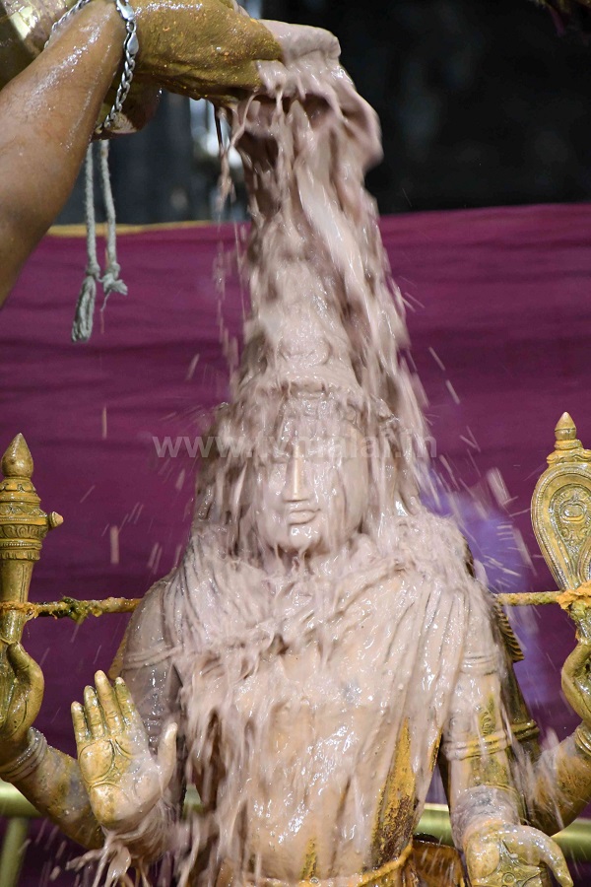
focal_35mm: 210
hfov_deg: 6.5
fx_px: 5171
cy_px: 444
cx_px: 296
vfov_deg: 9.8
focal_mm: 140
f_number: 7.1
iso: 8000
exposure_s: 1/100
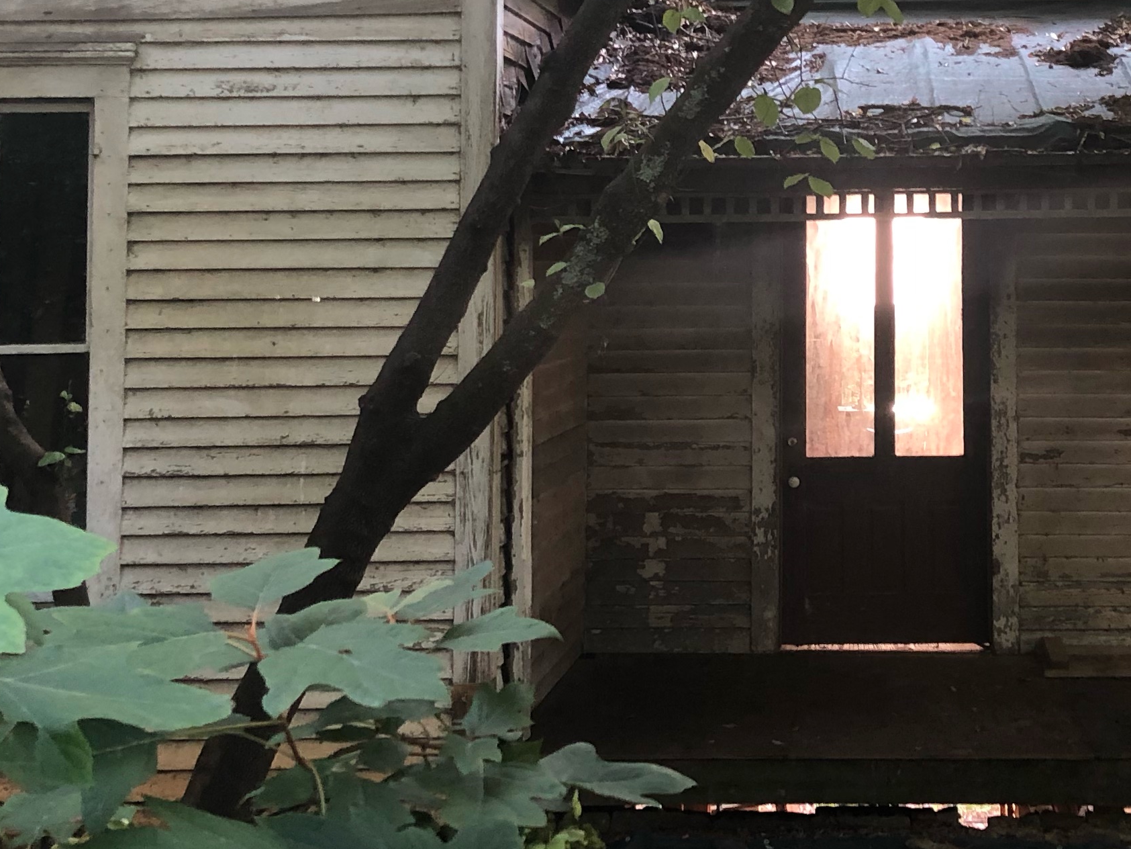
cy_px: 192
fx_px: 2189
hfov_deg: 28.4
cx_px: 895
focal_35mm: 67
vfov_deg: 21.7
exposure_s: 1/20
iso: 40
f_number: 1.8
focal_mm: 3.99
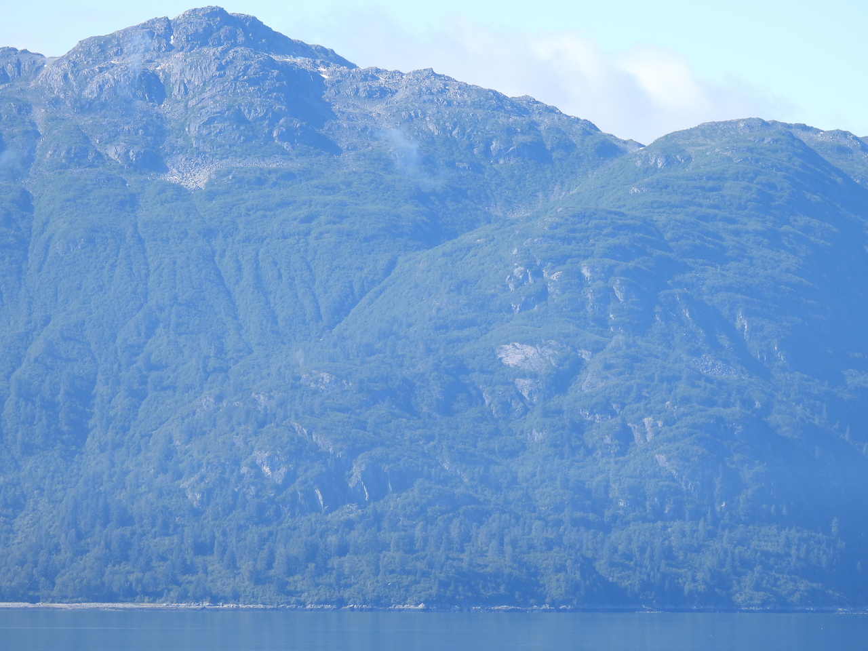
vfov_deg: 6.8
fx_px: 5517
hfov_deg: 9.0
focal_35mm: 220
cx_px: 434
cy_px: 326
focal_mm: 39.3
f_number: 4.5
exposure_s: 1/400
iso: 100
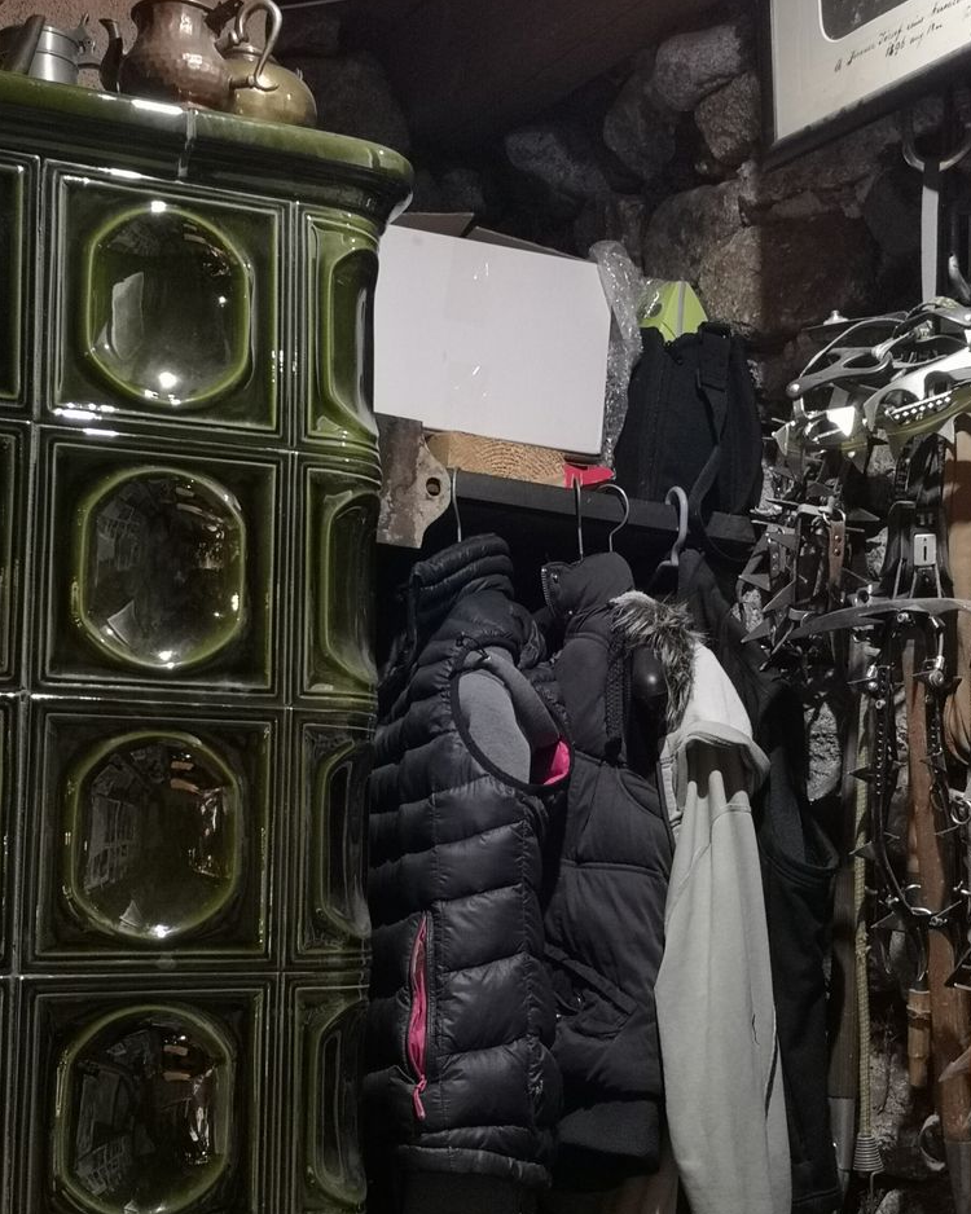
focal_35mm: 58
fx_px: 2084
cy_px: 622
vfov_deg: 32.5
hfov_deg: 26.2
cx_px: 487
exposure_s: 1/25.7
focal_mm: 5.58
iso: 500
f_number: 1.8
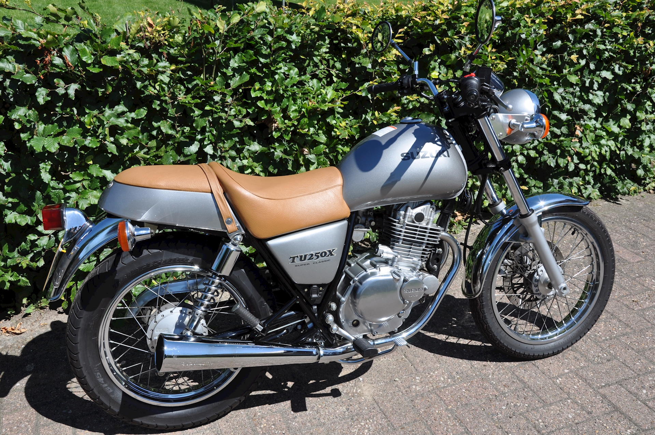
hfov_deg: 53.2
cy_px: 218
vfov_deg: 36.8
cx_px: 328
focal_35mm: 36
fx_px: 654
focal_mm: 24
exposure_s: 1/320
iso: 200
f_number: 9
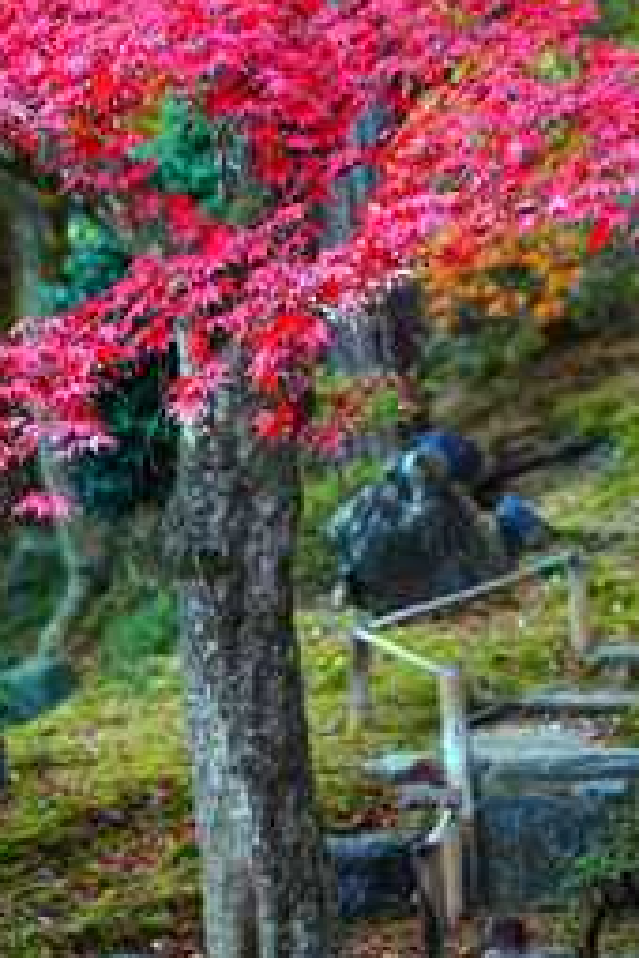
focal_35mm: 165
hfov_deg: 8.3
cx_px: 479
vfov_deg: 12.4
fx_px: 4393
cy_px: 286
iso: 400
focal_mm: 105
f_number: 4
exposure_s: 1/125
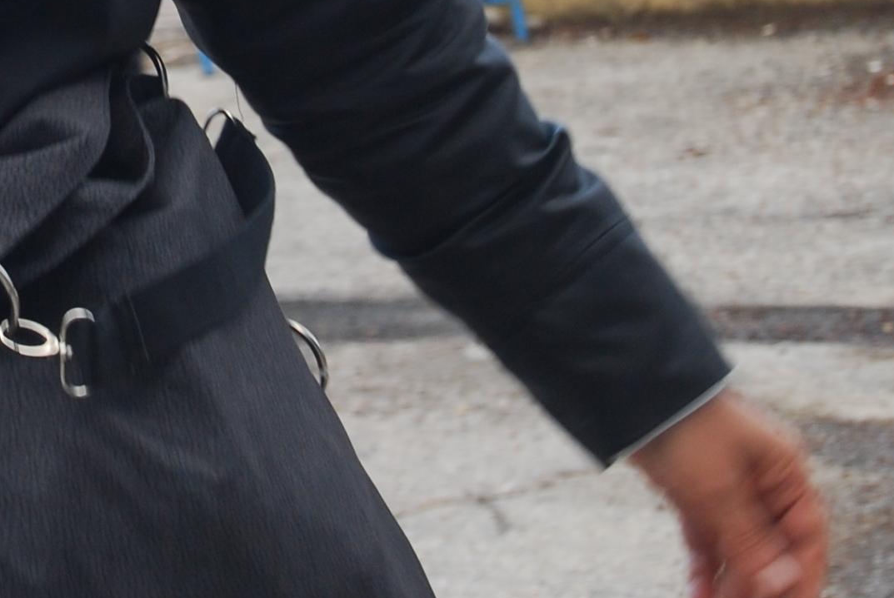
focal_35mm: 298
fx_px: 7403
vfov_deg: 4.6
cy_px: -304
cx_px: -254
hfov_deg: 6.8
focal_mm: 55
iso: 200
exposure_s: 1/40
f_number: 5.6
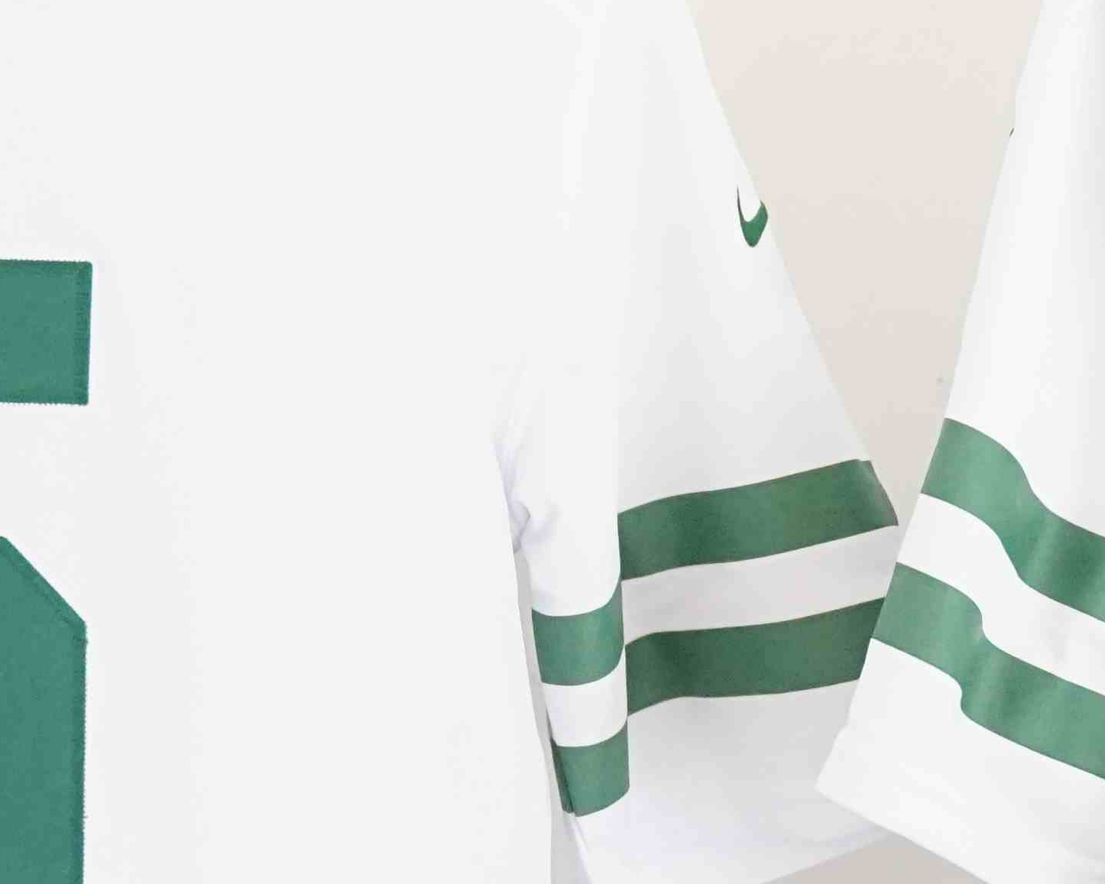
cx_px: 753
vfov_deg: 14.0
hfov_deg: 17.6
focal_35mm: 109
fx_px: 3565
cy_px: 750
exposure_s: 1/3
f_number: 2.8
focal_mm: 28
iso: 6400
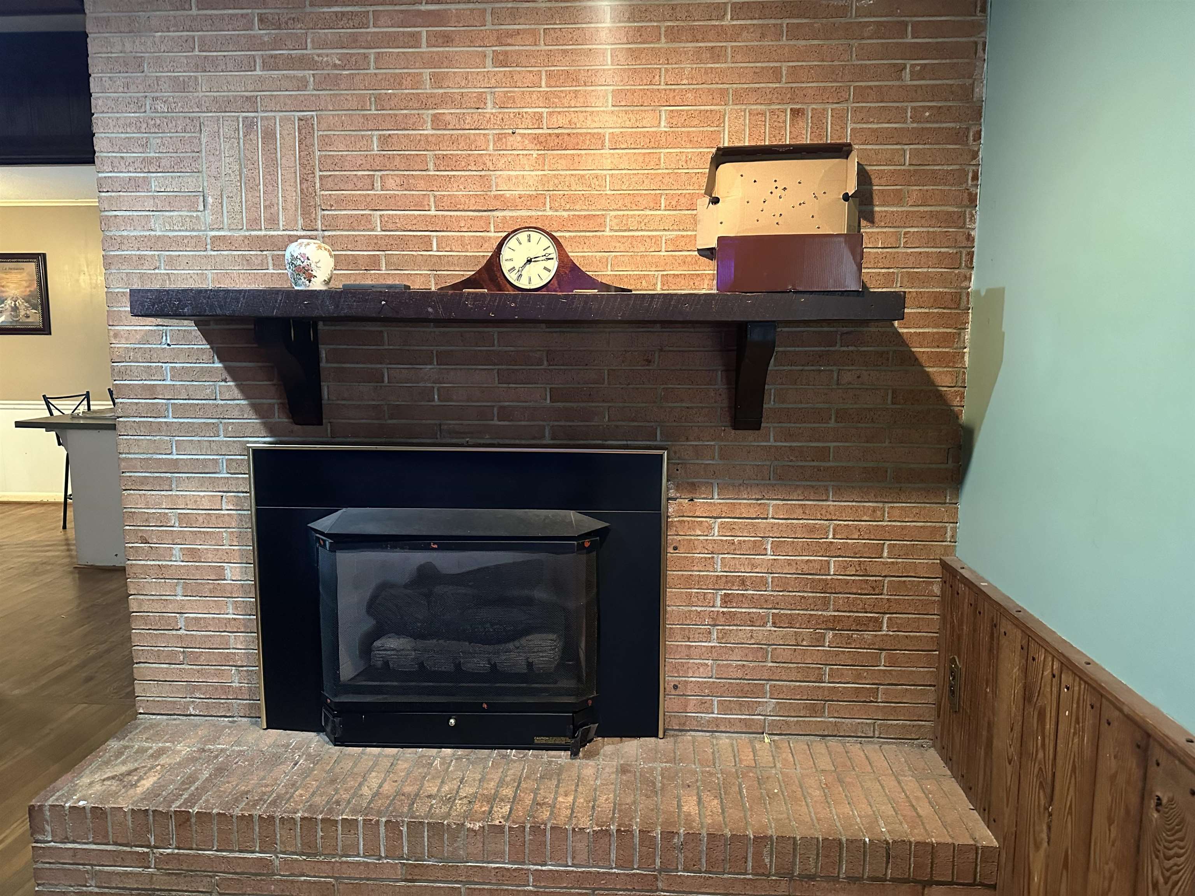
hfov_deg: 71.6
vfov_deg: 56.8
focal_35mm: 24
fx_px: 829
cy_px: 448
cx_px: 598
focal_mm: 6.86
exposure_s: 1/40
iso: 800
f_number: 1.78
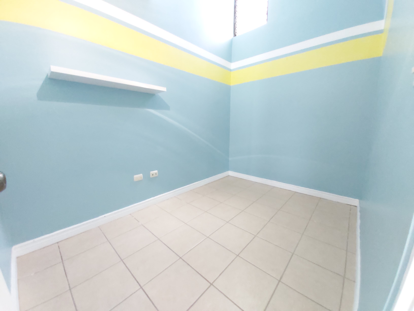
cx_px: 207
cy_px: 156
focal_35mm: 12
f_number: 2.2
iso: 500
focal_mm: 1.42
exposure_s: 1/17
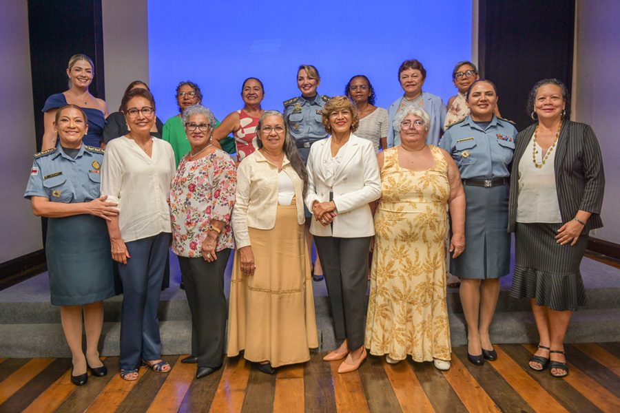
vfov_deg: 42.3
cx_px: 310
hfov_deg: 60.3
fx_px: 534
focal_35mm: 31
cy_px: 206
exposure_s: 1/80
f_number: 2.8
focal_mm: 31
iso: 1000
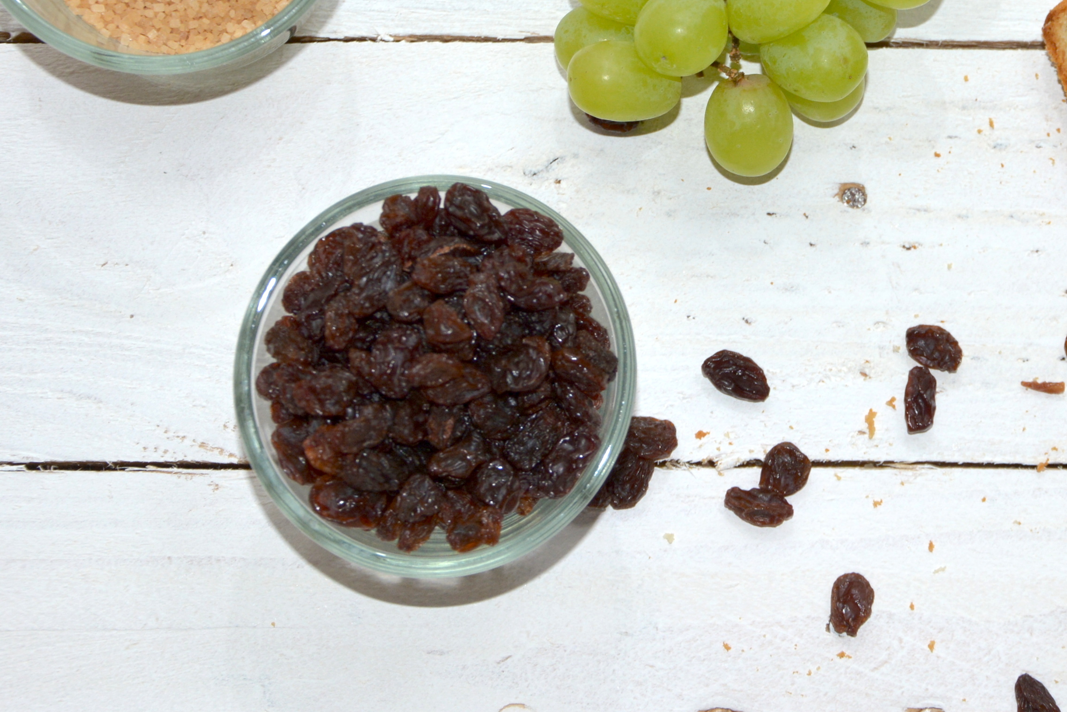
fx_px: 3676
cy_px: 99
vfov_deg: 11.0
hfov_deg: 16.4
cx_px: 831
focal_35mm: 124
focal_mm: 42
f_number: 4.8
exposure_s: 1/30
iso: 320
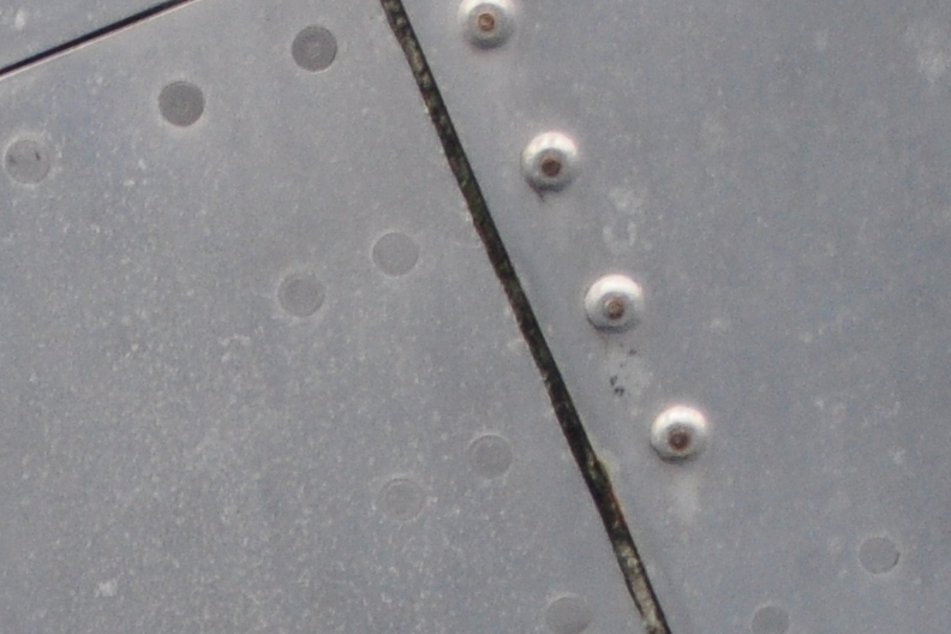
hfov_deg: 5.7
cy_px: 1494
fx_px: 9430
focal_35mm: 357
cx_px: -687
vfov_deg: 3.8
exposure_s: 1/60
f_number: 5.3
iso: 640
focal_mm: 44
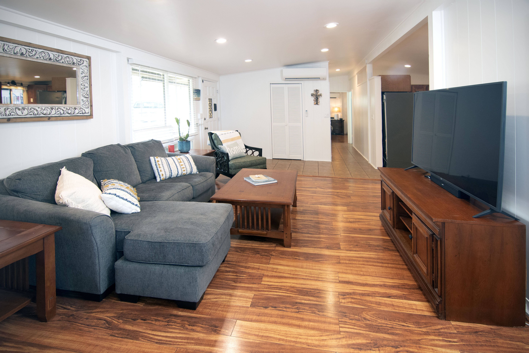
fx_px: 235
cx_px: 264
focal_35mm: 16
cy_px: 176
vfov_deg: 73.7
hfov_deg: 96.7
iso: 800
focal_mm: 11
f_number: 4
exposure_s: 1/60
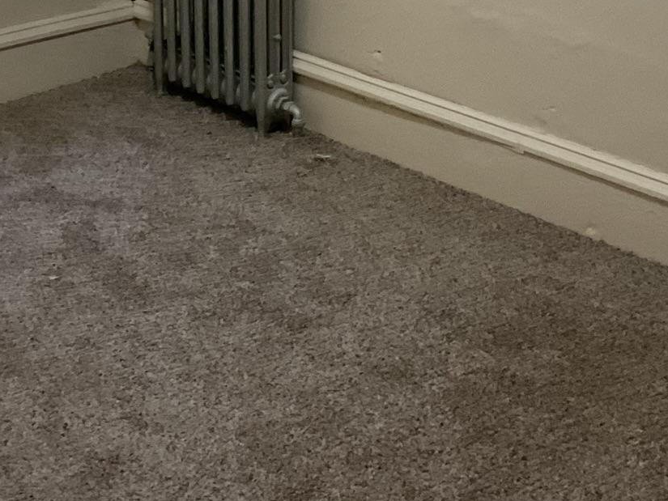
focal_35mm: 72
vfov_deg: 19.8
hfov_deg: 27.0
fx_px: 1390
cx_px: 310
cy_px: -6
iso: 250
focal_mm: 3
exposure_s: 1/60
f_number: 1.8
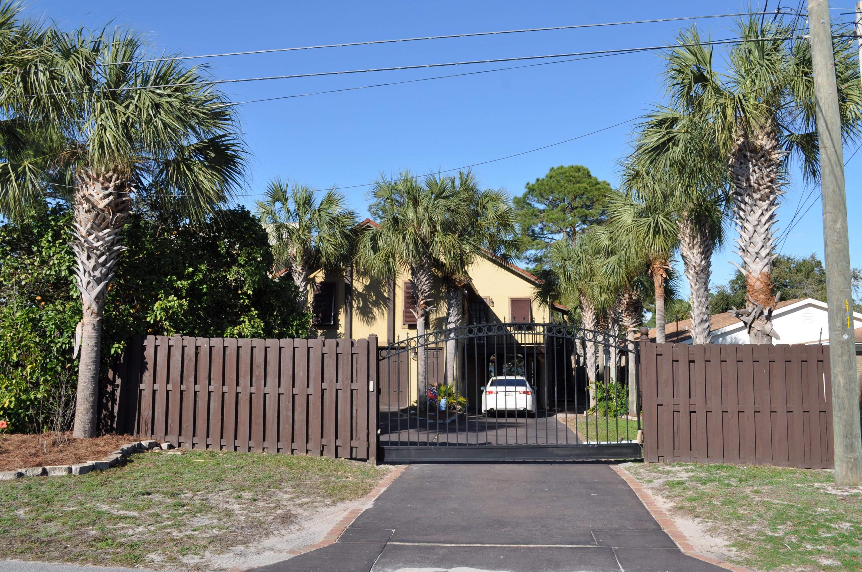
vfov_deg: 39.9
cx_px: 431
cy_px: 286
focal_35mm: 33
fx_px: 789
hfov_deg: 57.3
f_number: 10
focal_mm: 22
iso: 200
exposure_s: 1/320
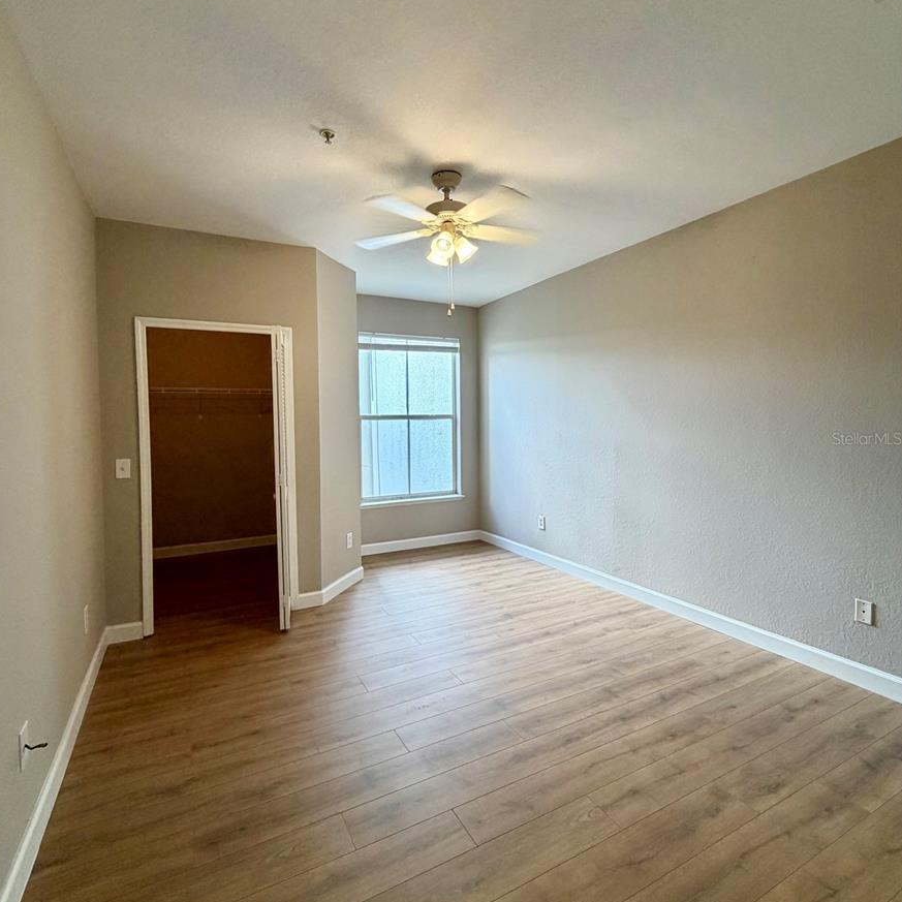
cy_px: 438
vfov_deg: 83.9
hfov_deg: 84.0
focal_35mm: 17
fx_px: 501
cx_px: 440
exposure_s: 1/120
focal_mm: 2.22
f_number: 2.2
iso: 250
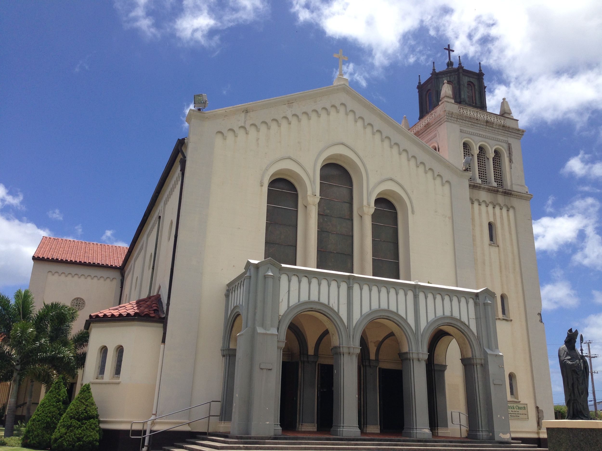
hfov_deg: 55.4
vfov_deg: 42.9
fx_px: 574
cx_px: 301
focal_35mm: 33
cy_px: 226
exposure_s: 1/2088
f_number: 2.4
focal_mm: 4.12
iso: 50
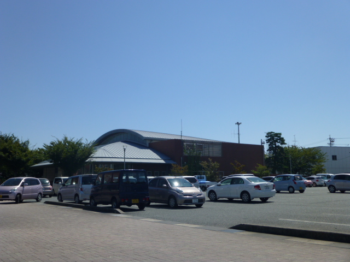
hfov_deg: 51.4
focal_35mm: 36
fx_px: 364
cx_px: 175
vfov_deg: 39.7
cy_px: 131
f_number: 10
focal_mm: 6.5
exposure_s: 1/250
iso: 100
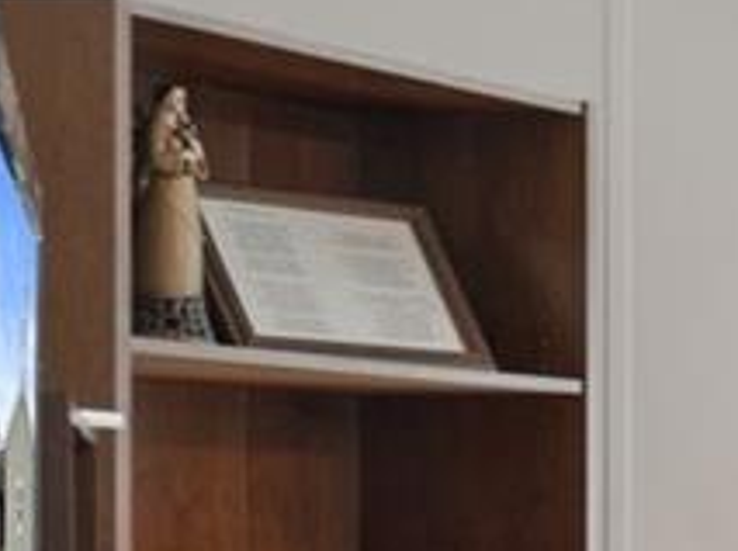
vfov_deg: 11.8
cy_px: 641
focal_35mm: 123
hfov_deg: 9.0
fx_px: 2618
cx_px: 2699
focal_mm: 17
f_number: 8
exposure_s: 1.3
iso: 320
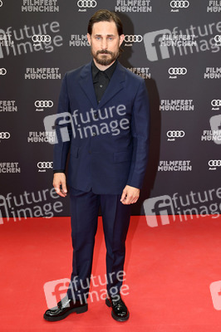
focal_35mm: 48
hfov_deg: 28.0
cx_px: 110
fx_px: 443
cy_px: 166
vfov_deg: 41.1
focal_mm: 48
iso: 640
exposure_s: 1/125
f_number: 6.3
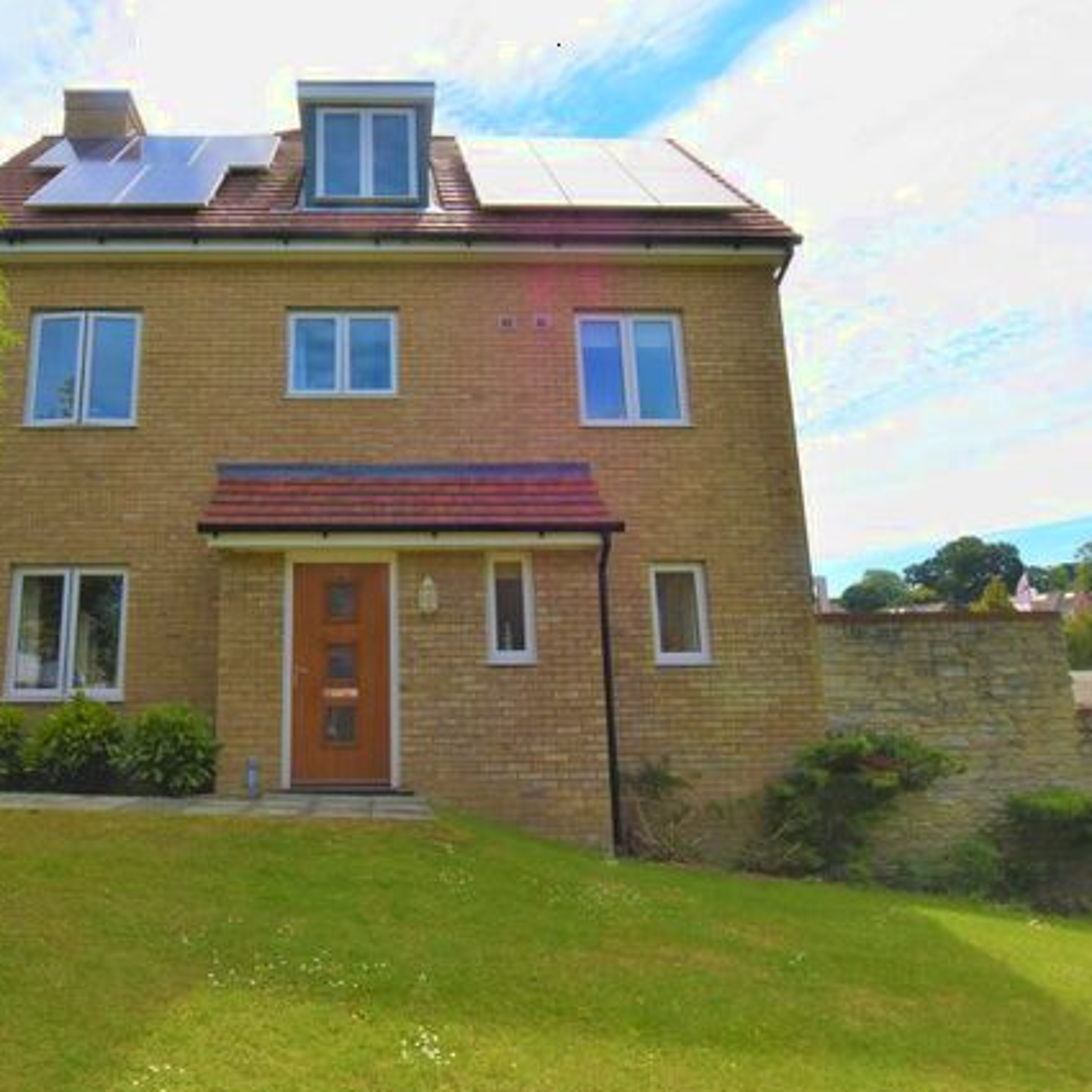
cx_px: 388
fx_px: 749
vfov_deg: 72.1
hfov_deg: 70.6
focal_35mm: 21
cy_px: 536
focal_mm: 10
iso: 200
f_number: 9
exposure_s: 1/320
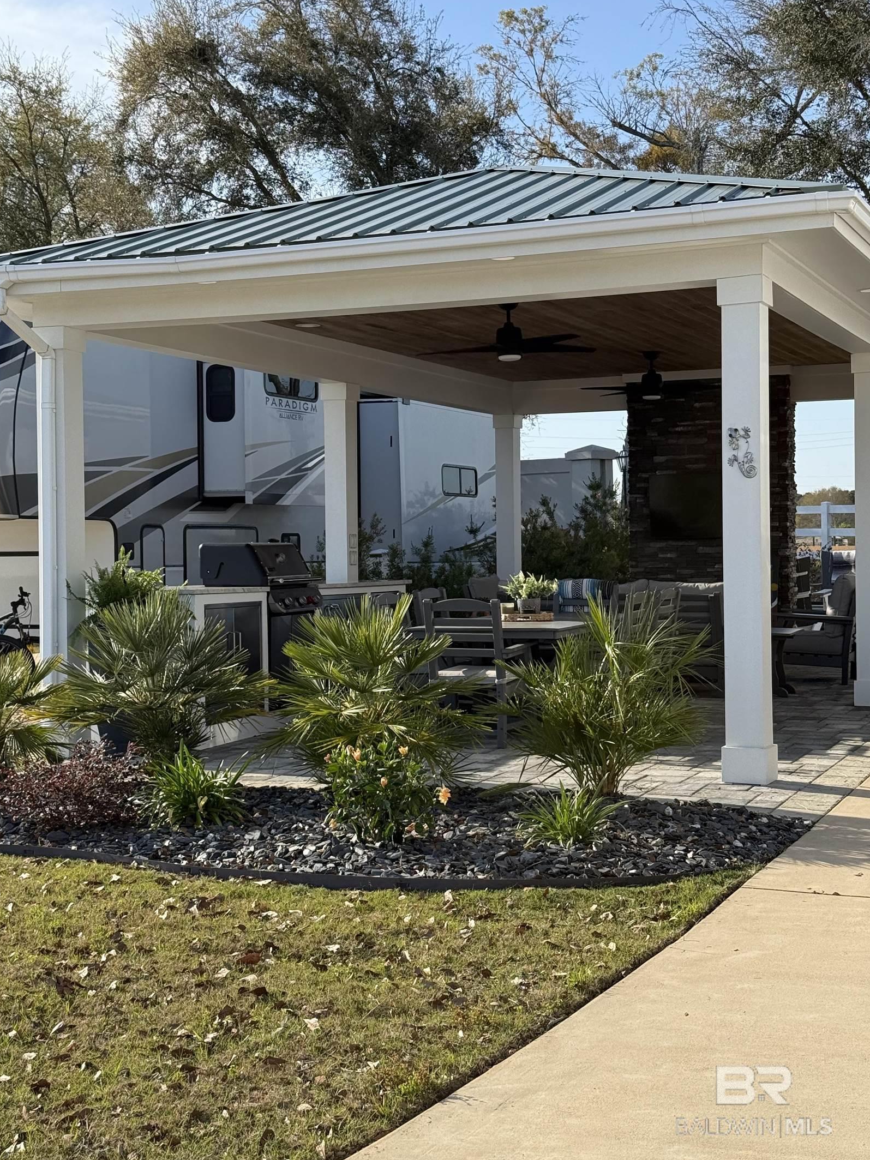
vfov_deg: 36.8
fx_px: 1743
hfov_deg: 28.0
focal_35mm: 52
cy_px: 552
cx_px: 419
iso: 100
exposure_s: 1/3704
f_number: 1.78
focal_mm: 6.76
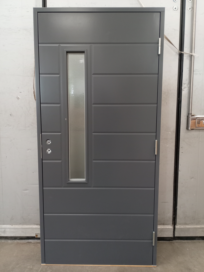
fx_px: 212
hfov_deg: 51.4
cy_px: 136
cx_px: 102
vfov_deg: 65.3
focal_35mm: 27
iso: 1112
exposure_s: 1/20
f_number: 1.8
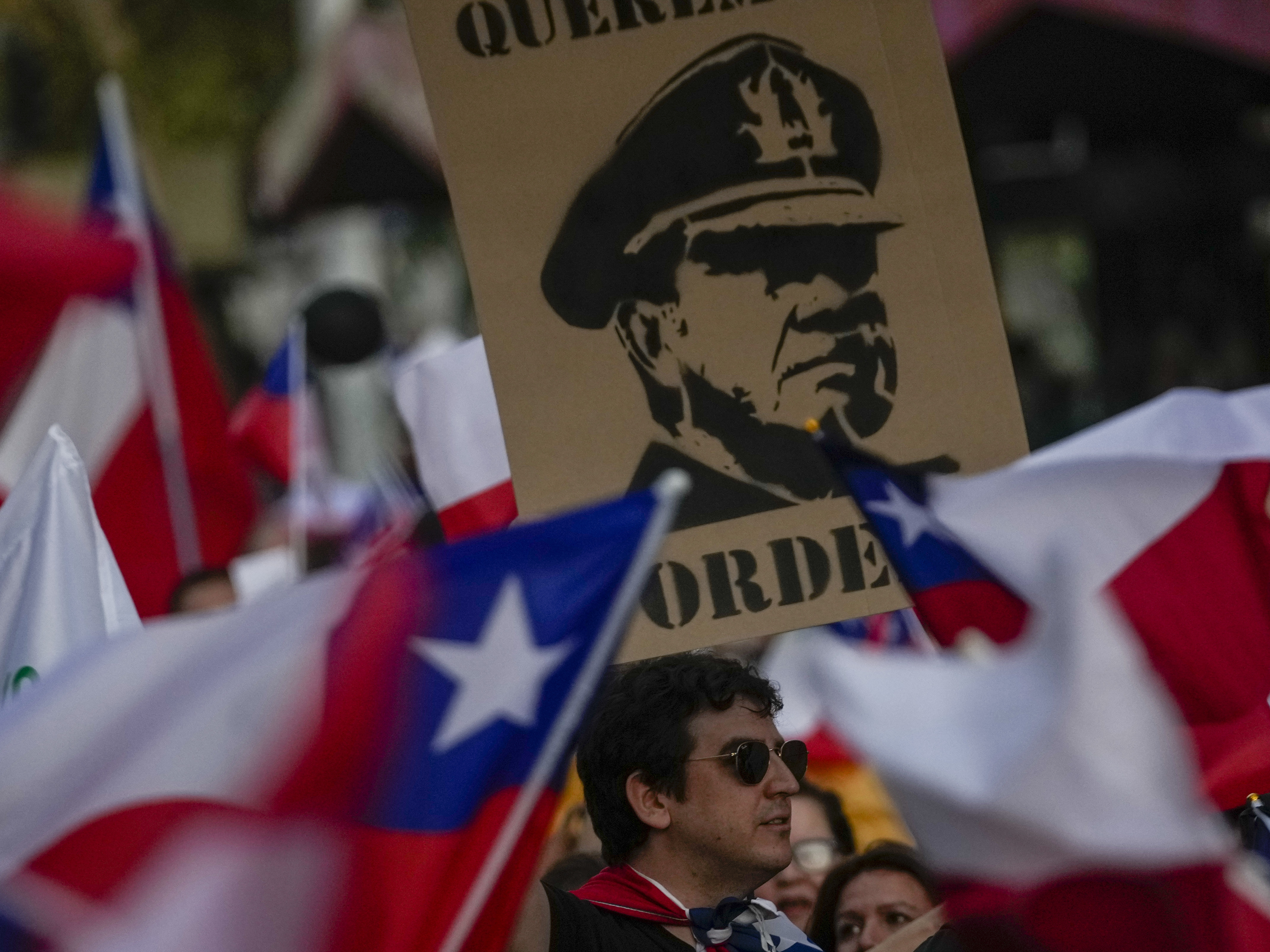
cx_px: 698
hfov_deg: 5.3
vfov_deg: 3.9
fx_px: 13832
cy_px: 480
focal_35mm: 377
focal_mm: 200
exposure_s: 1/500
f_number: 3.2
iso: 800
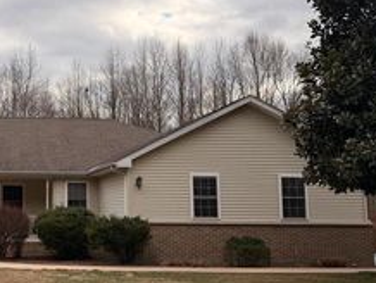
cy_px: 153
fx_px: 598
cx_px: 31
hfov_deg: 32.9
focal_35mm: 55
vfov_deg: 26.6
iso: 80
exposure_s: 1/2907
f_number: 1.78
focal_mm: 6.76
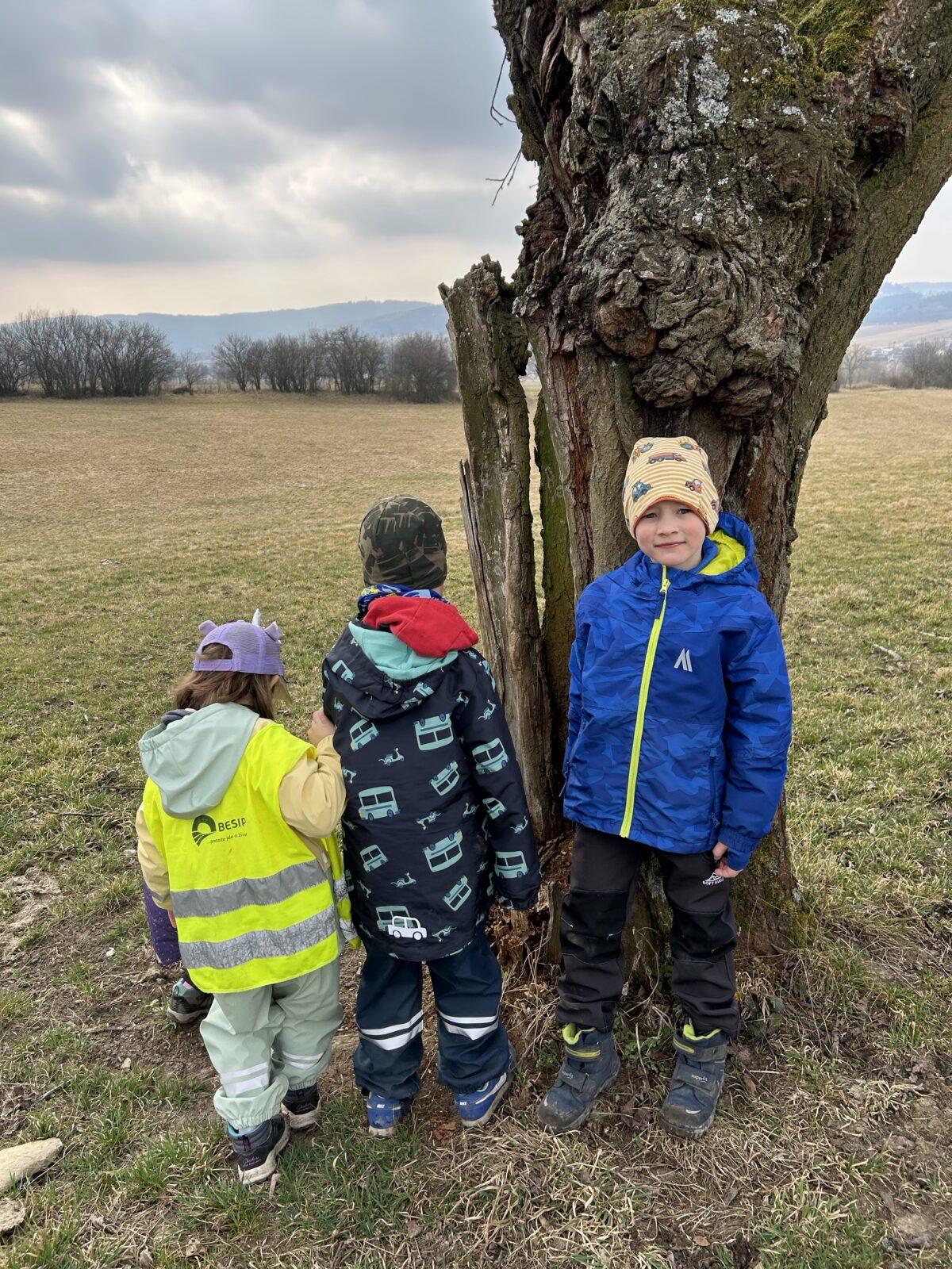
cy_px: 634
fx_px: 953
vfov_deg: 67.3
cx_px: 476
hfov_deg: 53.1
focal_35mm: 26
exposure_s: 1/1196
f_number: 1.5
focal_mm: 5.7
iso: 50
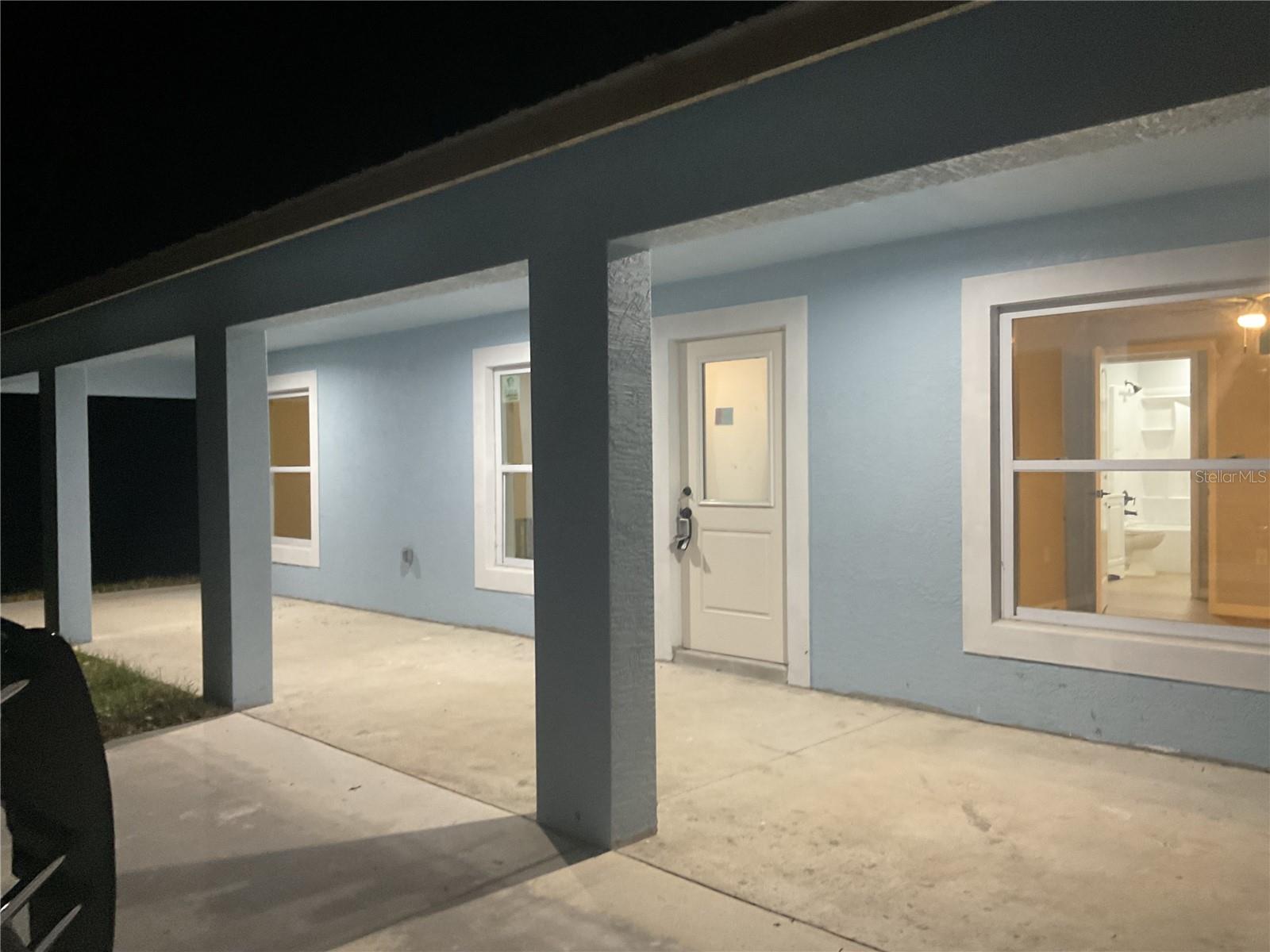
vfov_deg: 48.2
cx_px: 635
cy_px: 476
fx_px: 1064
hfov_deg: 61.7
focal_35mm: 29
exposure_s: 1/40
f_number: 1.8
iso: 250
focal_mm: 3
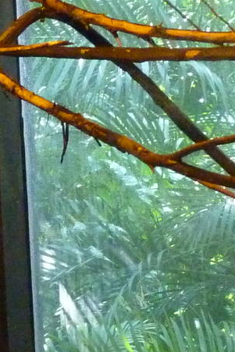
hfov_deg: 10.2
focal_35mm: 118
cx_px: -326
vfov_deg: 17.3
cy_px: 183
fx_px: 1154
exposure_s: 1/50
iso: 800
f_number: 3.5
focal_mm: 5.3
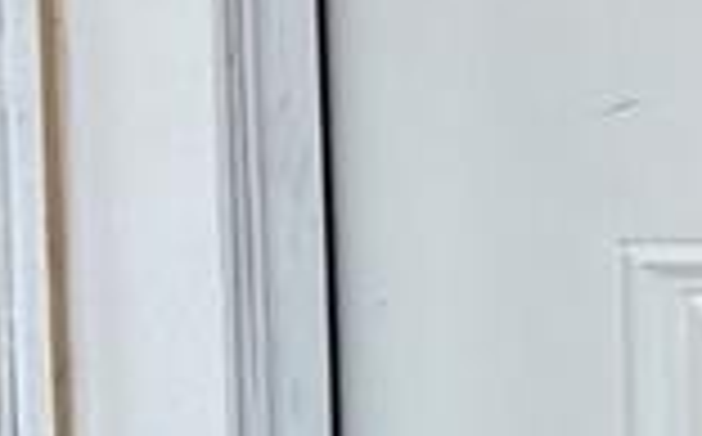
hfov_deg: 14.2
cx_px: 1107
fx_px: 2598
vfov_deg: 8.6
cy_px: -665
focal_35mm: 136
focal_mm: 5.7
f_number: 1.5
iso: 50
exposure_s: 1/1171
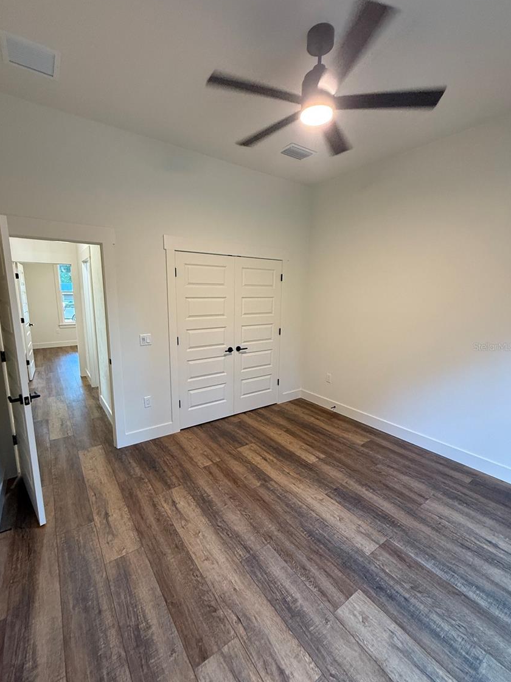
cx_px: 243
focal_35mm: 15
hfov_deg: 81.7
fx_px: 295
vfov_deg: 98.2
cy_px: 346
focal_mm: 2.22
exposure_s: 1/60
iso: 400
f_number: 2.2
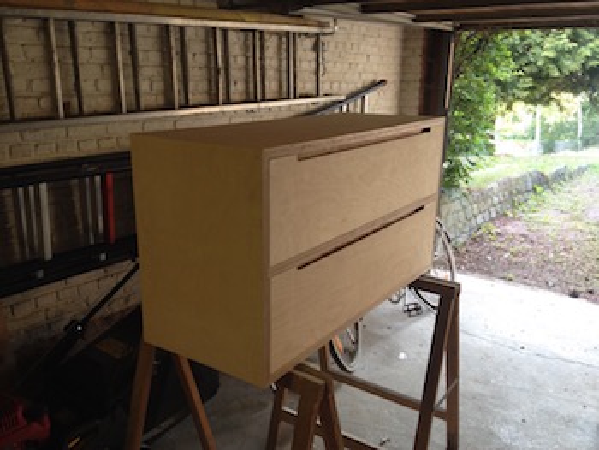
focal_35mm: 35
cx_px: 300
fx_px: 606
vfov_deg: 40.7
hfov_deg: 52.6
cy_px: 225
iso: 80
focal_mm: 4.28
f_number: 2.4
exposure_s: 1/20
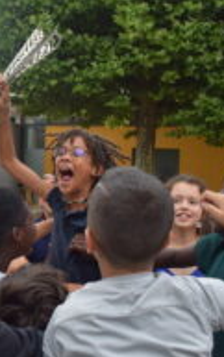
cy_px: 169
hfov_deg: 20.6
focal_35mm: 57
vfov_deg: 35.6
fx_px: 556
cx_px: -76
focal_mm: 18
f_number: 5
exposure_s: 1/1250
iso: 400
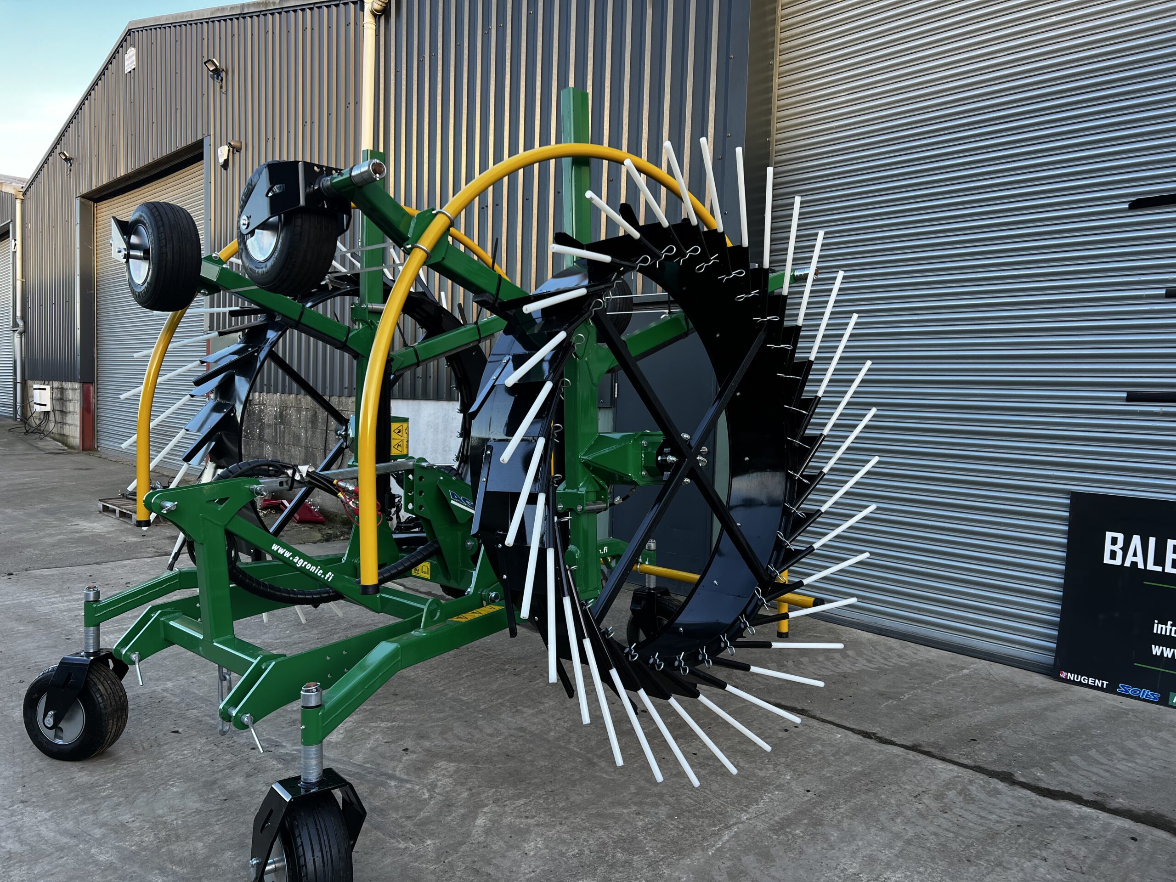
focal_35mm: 26
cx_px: 588
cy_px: 441
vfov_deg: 53.1
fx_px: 883
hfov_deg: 67.3
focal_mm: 5.7
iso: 32
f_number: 1.5
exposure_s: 1/133
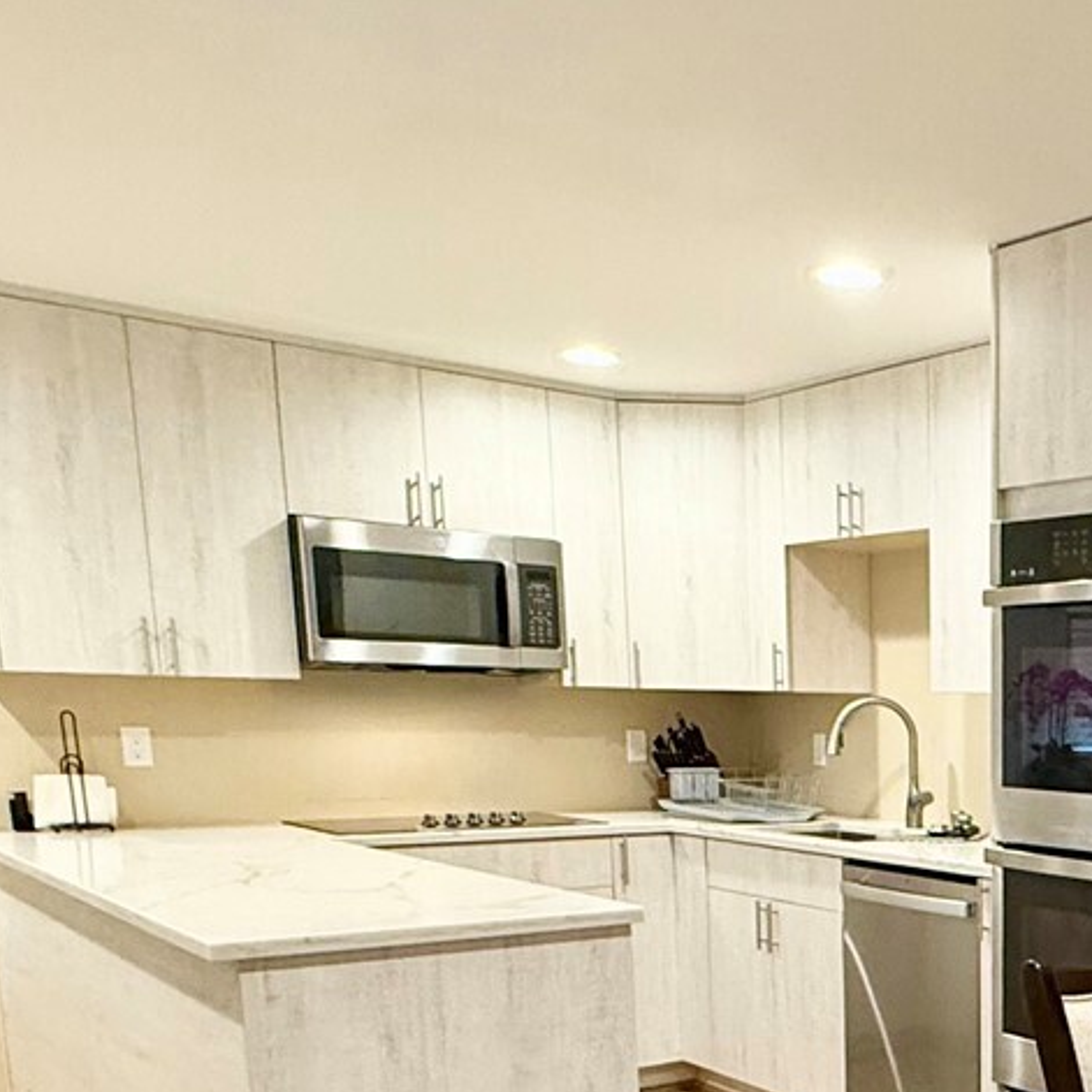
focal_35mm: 42
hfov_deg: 34.9
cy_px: 981
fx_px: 1499
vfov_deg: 37.4
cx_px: 1178
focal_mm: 2.22
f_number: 2.2
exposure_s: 1/60
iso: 320
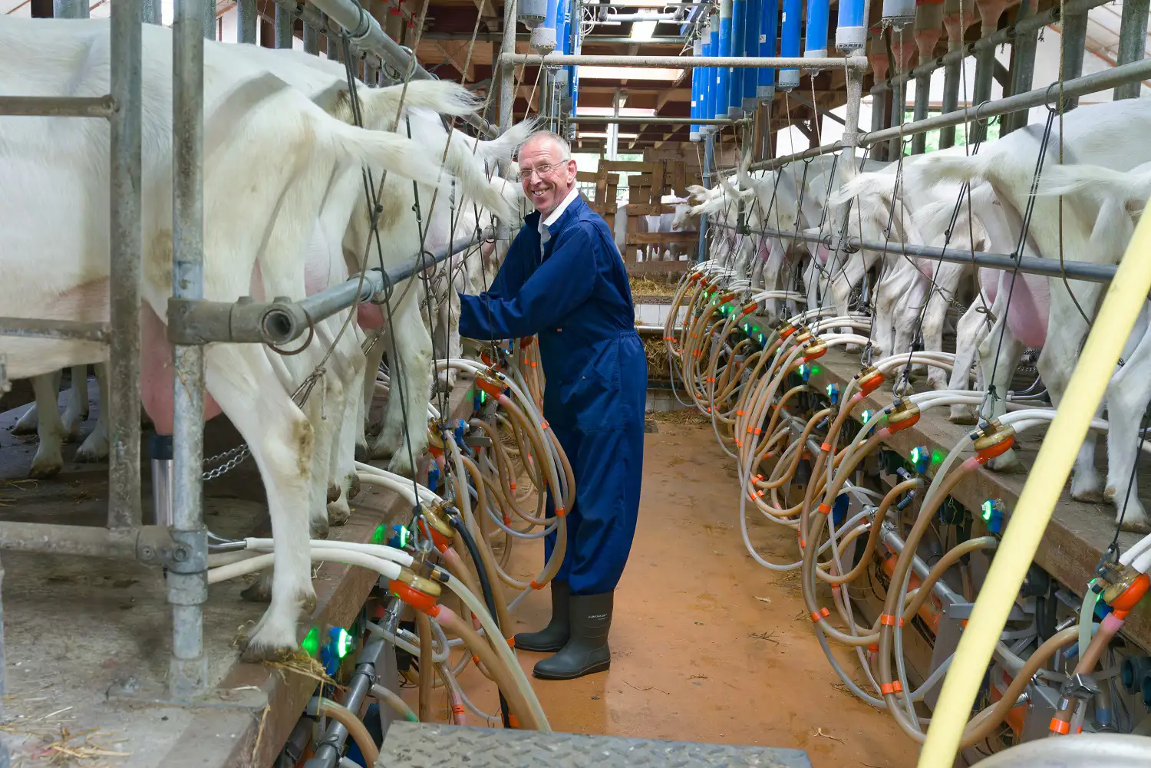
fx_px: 991
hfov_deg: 60.3
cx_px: 576
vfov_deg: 42.4
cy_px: 384
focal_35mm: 31
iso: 5000
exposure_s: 1/125
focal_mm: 31
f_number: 8
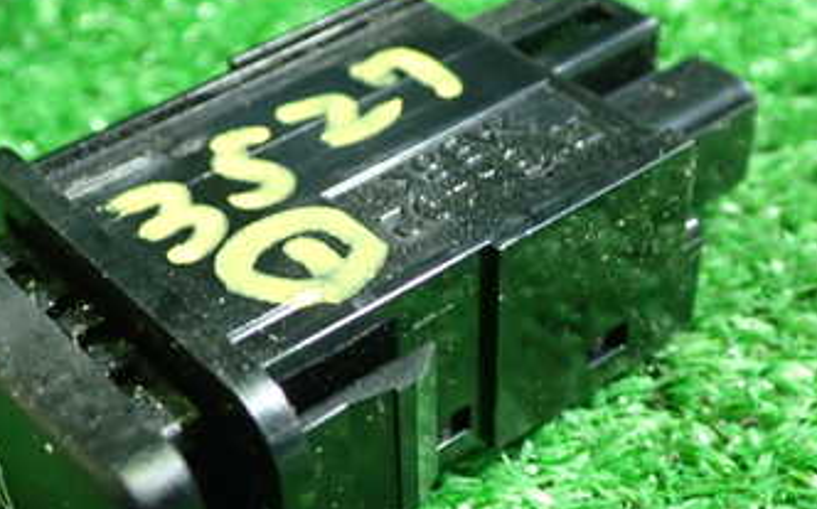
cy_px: 359
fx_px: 1535
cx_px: 315
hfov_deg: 29.7
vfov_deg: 18.8
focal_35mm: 69
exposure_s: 1/40
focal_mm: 6.37
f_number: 2.5
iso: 800
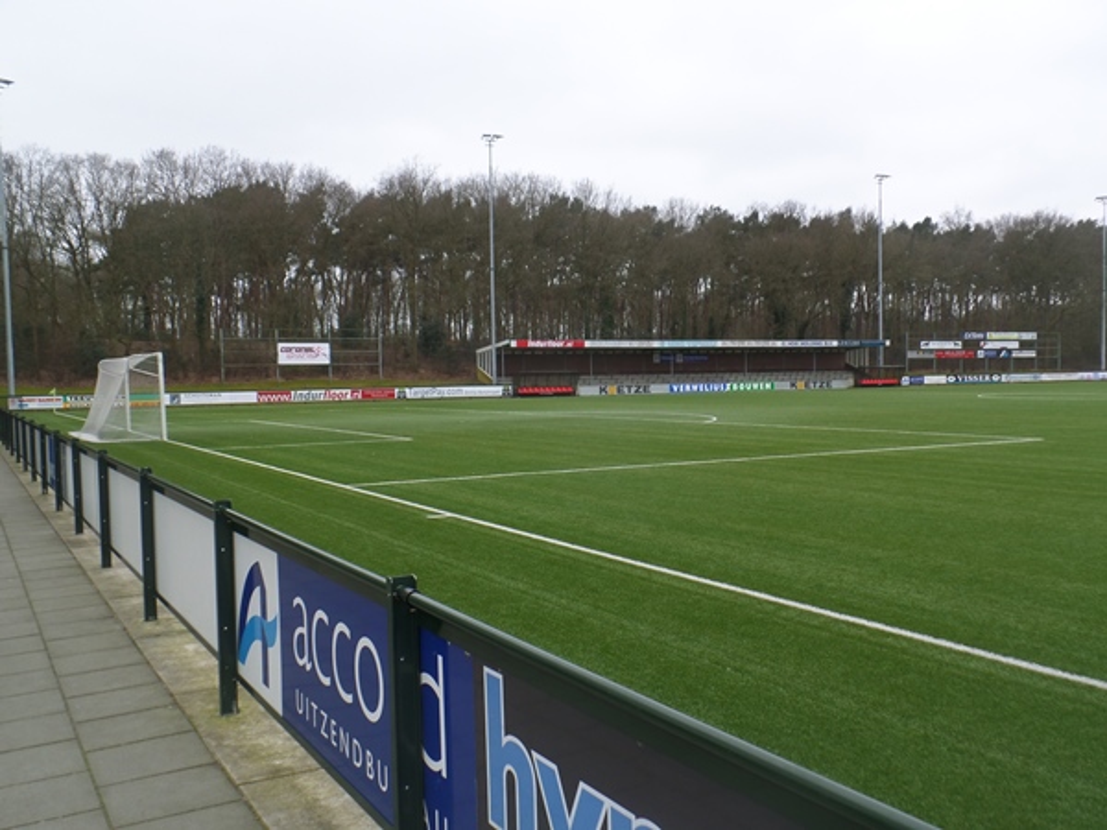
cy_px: 415
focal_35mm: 35
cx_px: 554
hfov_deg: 52.6
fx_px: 1119
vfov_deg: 40.7
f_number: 3.4
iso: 100
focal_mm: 6.2
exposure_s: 1/350
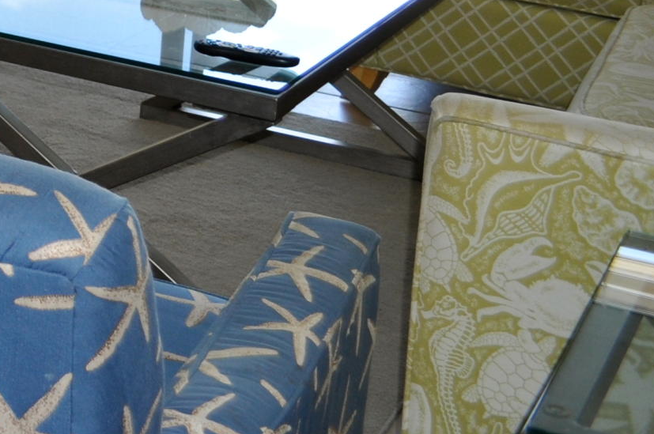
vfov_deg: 12.7
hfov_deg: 17.3
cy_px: -353
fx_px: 1778
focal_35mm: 98
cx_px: -503
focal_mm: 18
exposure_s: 1/200
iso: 200
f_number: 5
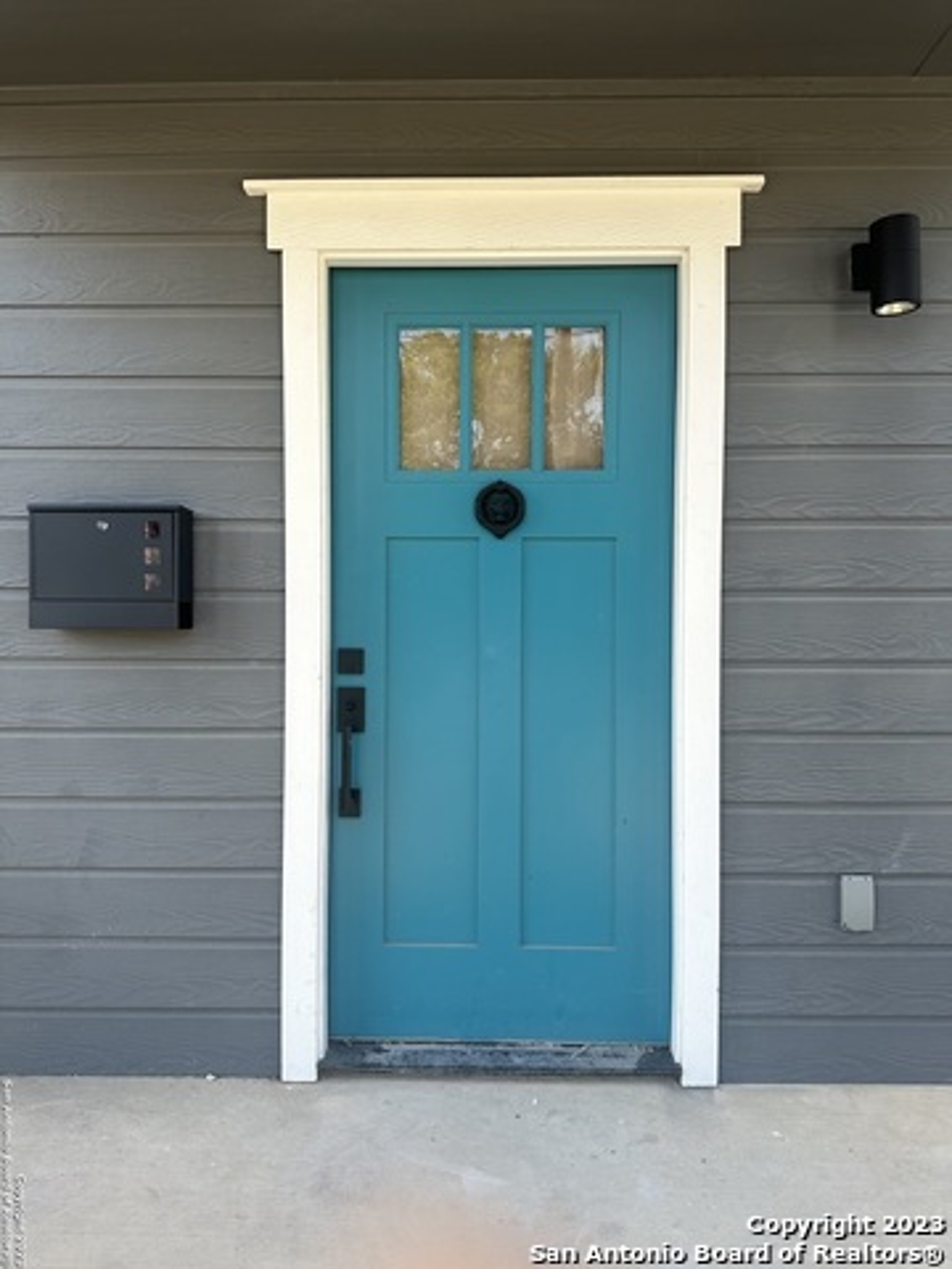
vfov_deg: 71.6
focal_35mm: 24
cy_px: 634
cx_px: 476
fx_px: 880
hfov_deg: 56.8
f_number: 1.78
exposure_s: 1/785
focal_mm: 6.86
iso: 80
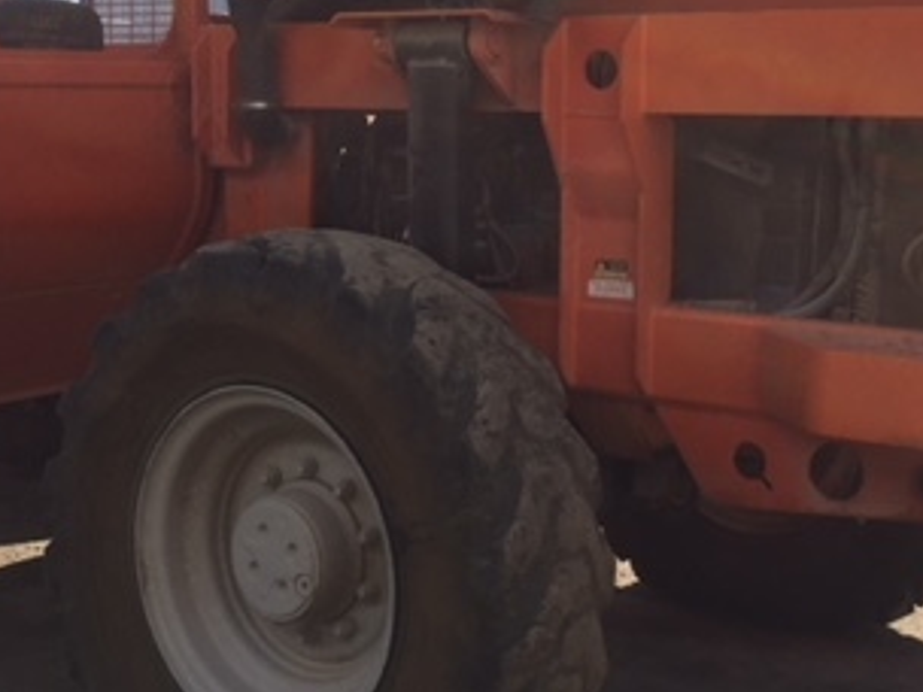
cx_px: 413
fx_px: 1627
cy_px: 176
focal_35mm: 61
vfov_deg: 23.8
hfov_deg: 31.7
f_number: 2.2
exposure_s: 1/1721
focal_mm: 4.15
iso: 32
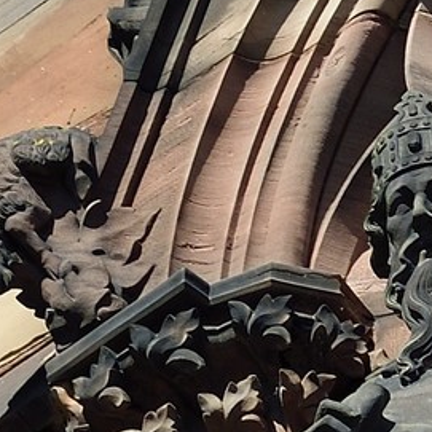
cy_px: 1633
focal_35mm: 1429
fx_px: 20176
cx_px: 1113
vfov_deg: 1.2
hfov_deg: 1.2
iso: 200
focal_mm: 190
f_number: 9
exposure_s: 1/200
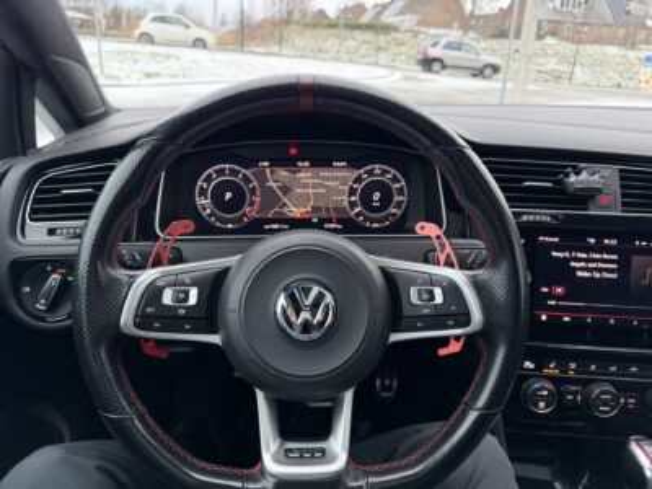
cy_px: 244
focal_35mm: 24
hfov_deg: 71.6
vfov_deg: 56.8
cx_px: 326
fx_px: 452
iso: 400
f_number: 1.78
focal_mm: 6.76
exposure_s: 1/56
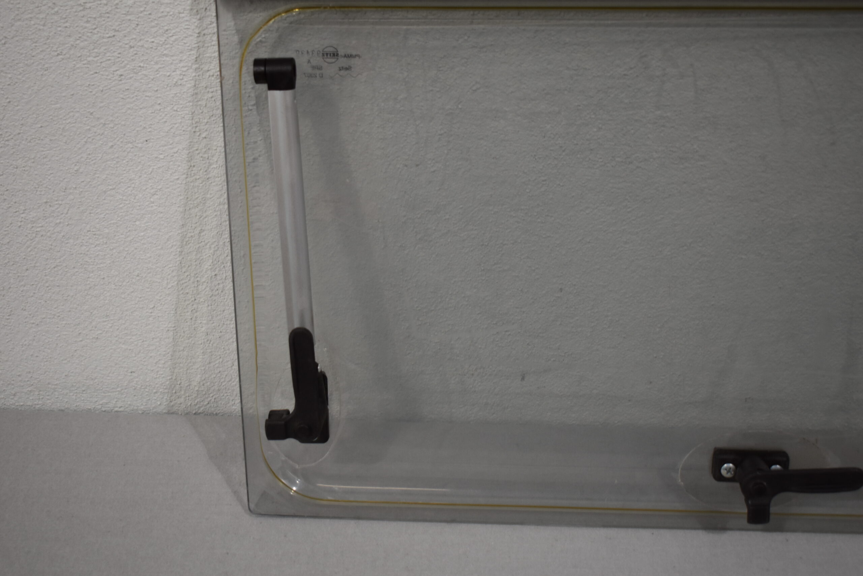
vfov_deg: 26.5
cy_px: 288
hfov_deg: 38.9
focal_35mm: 51
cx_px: 432
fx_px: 1223
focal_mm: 34
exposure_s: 1/250
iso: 560
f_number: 4.5
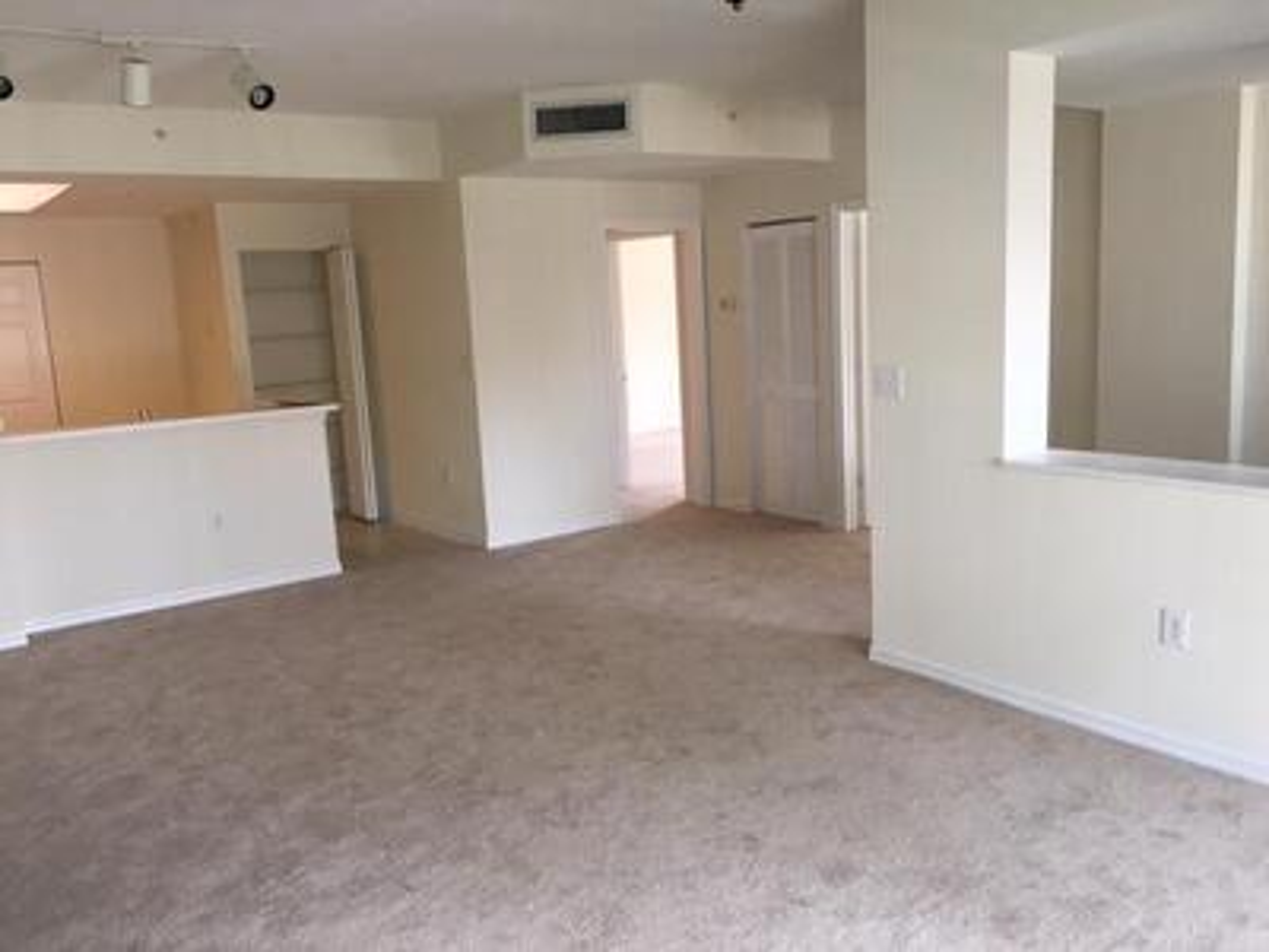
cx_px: 634
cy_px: 476
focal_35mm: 29
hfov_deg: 61.7
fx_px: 1063
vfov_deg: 48.2
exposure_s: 1/30
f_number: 2.2
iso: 25
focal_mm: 4.15
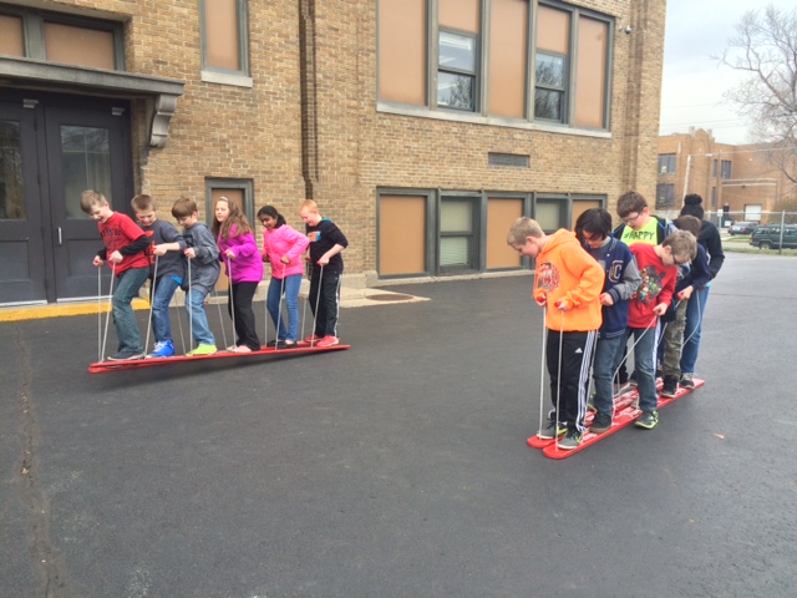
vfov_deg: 48.2
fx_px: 668
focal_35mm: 29
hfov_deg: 61.7
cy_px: 299
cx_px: 398
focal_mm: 4.15
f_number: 2.2
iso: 32
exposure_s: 1/494
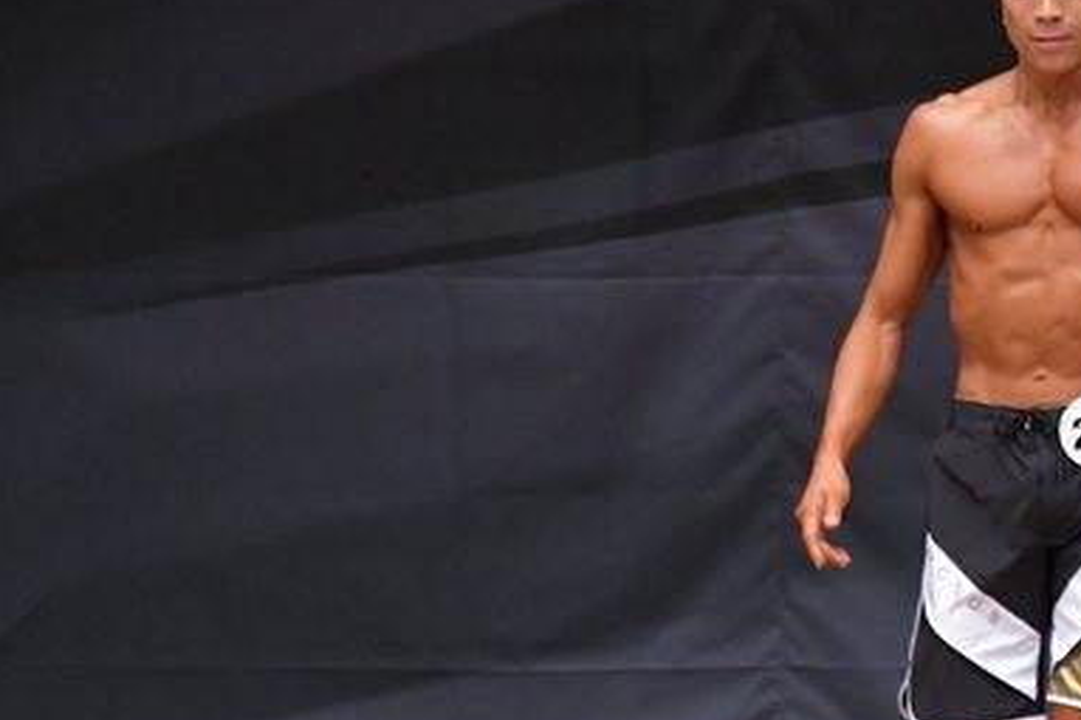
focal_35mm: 637
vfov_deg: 2.2
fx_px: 19119
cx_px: 1043
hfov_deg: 3.2
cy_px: 395
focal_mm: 210
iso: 6400
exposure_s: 1/400
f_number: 5.6
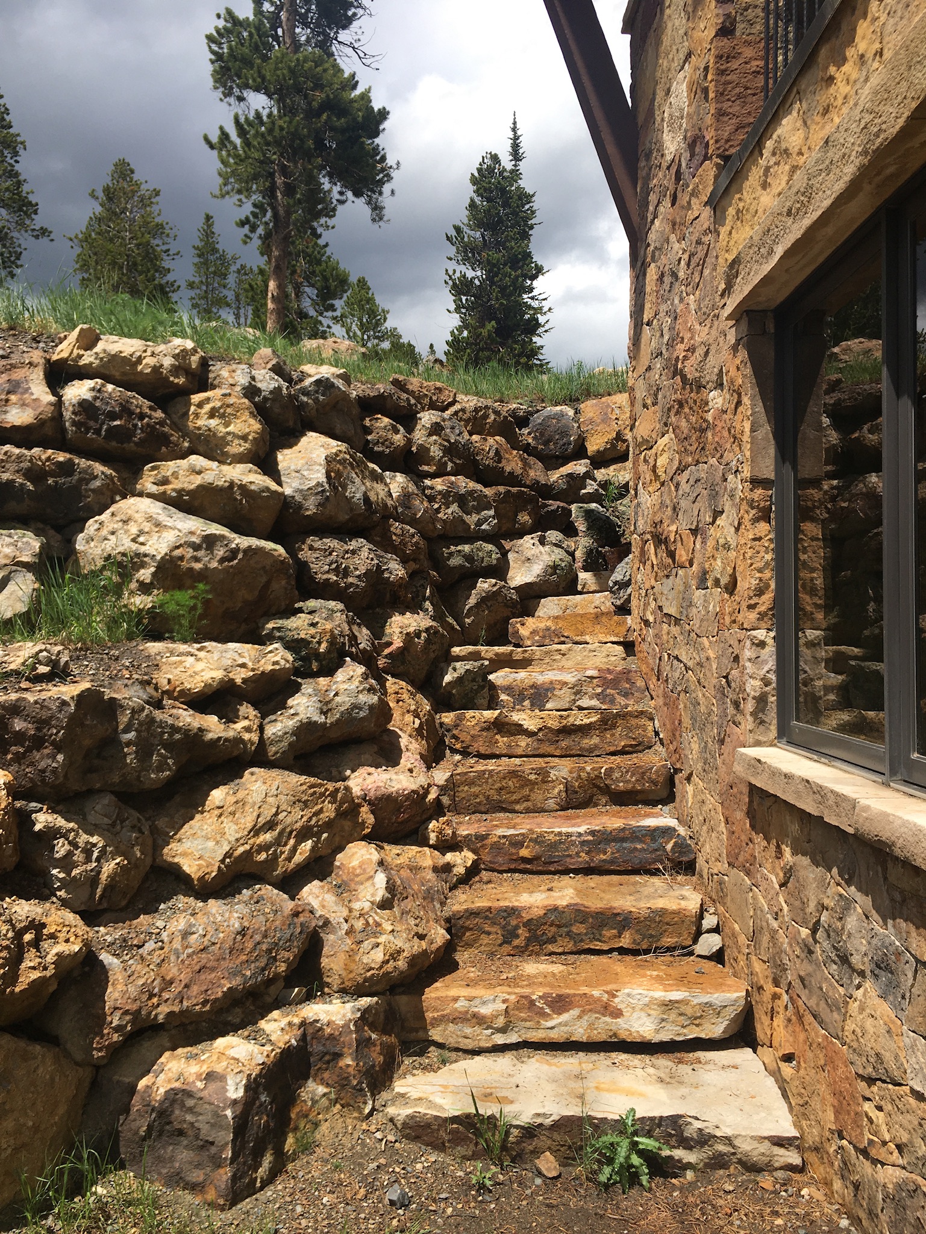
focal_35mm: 29
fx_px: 1034
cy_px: 617
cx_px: 463
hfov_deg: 48.2
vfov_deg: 61.7
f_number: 2.2
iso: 25
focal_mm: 4.15
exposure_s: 1/1672
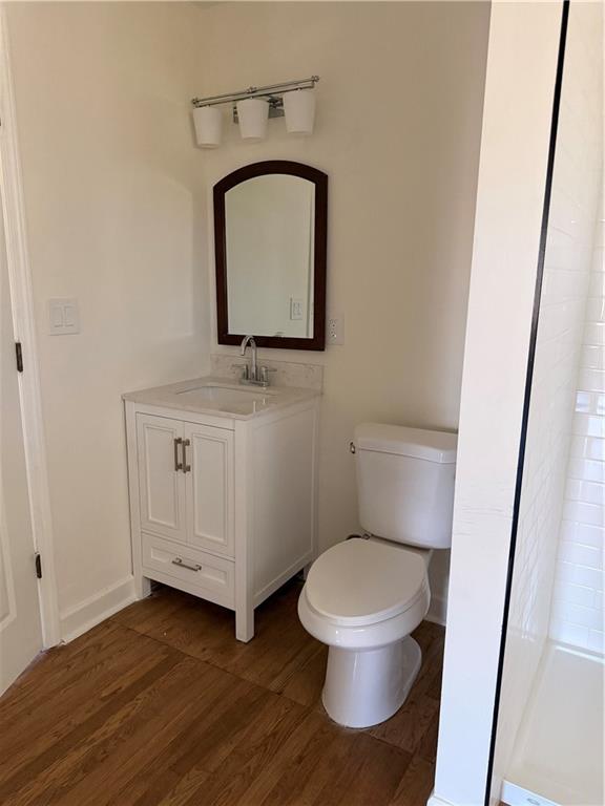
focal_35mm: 24
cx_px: 302
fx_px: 559
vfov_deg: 71.6
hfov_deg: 56.8
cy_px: 403
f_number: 1.78
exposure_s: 1/60
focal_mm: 6.76
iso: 640
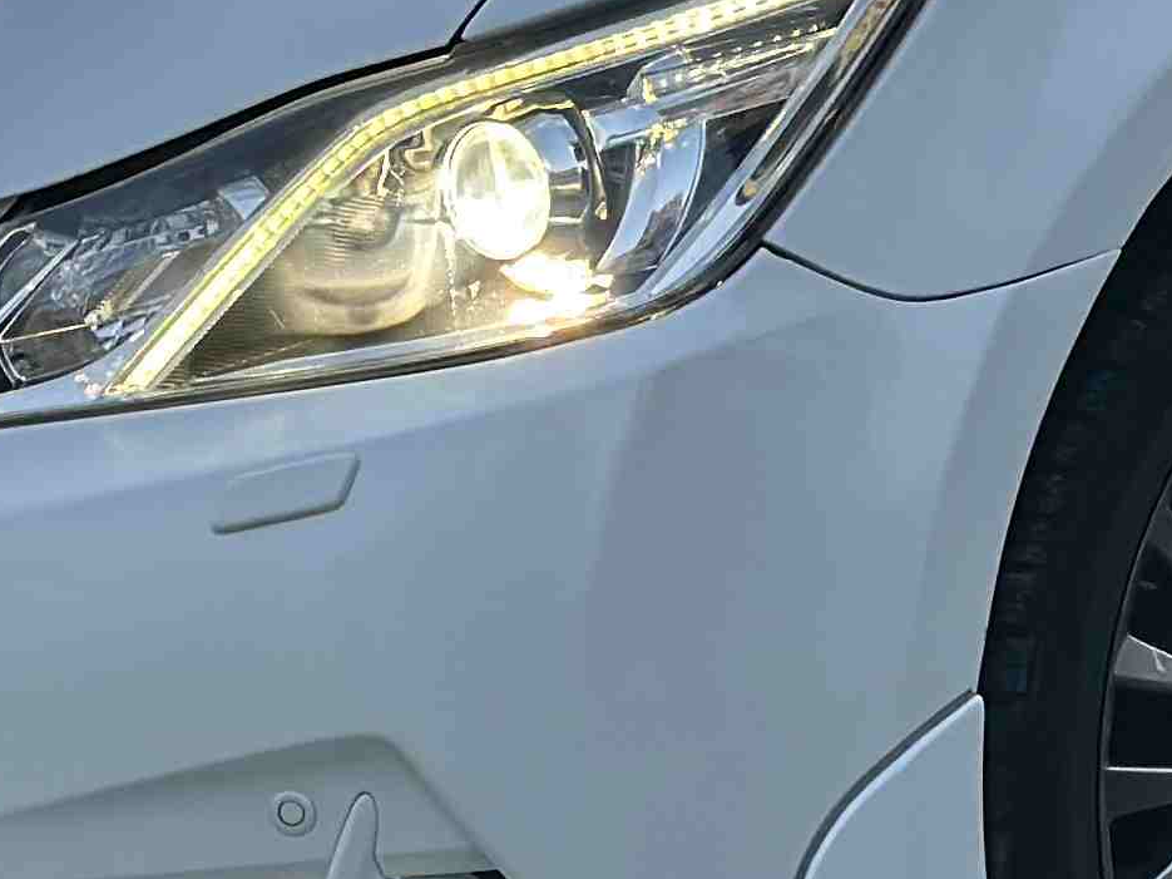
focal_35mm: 207
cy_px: 99
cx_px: 1027
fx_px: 7008
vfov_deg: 7.2
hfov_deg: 9.5
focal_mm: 6.86
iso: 80
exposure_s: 1/238
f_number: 1.78
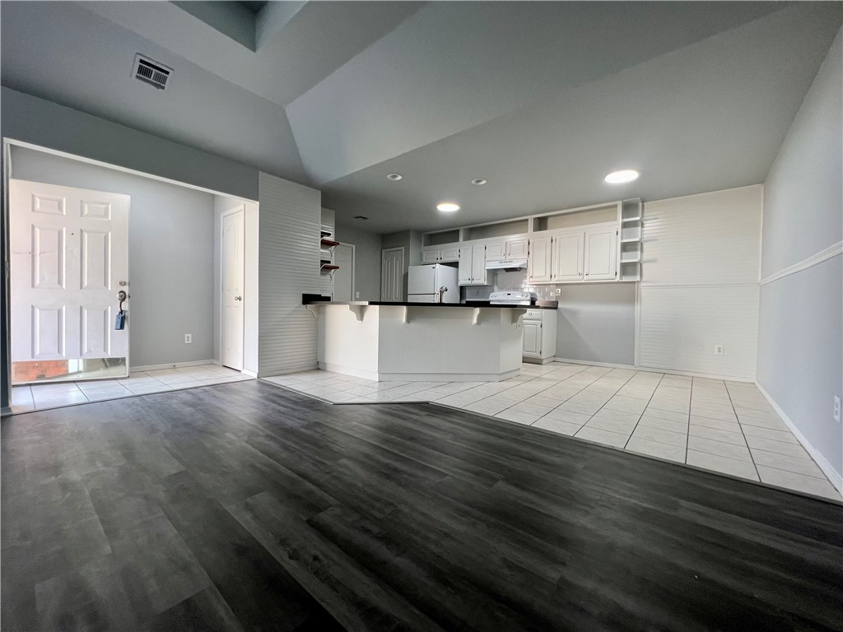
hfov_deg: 106.2
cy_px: 316
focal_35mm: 13
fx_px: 317
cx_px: 422
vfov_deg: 89.9
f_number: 1.8
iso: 250
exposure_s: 1/120
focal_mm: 1.57
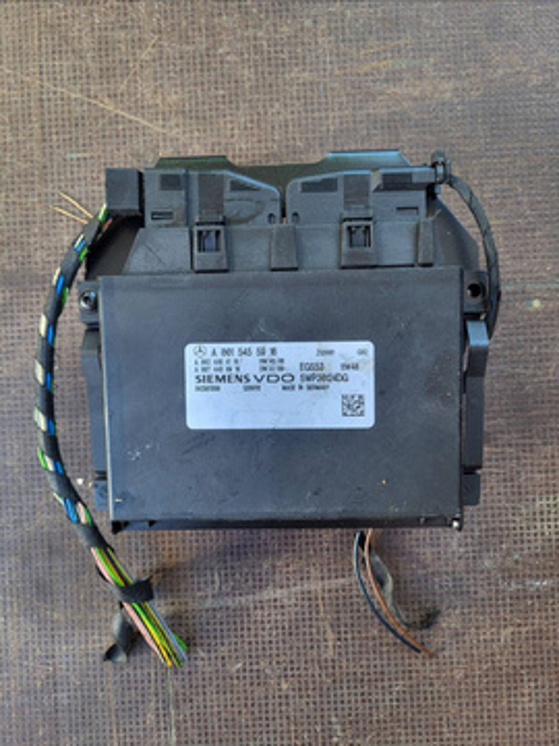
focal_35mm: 26
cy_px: 373
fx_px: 560
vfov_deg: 67.3
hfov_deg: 53.1
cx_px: 280
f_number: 1.8
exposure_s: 1/100
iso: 64
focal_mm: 5.4
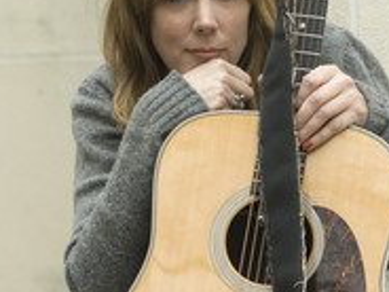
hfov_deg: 9.0
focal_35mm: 220
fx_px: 2472
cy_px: 157
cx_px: 228
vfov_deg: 6.8
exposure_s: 1/100
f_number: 3.5
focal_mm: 70
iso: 200
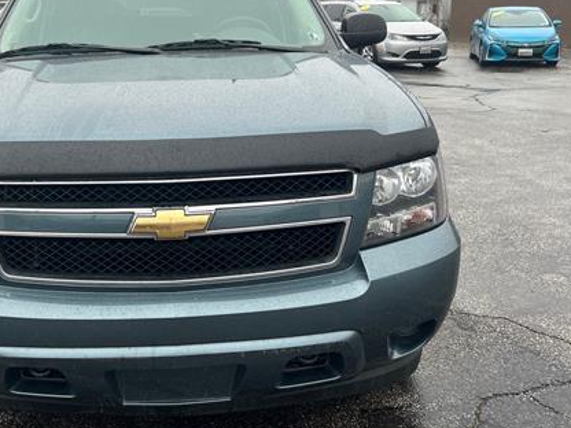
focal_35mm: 40
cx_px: 192
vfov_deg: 35.8
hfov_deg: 46.1
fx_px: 660
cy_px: 160
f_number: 1.5
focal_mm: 5.7
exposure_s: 1/155
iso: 40
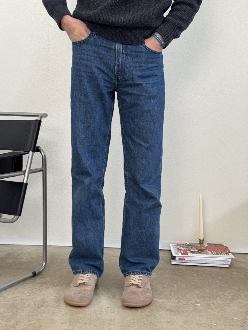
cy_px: 165
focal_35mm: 48
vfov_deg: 39.7
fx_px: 459
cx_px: 124
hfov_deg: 30.3
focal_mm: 6.76
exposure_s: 1/50
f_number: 1.78
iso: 125
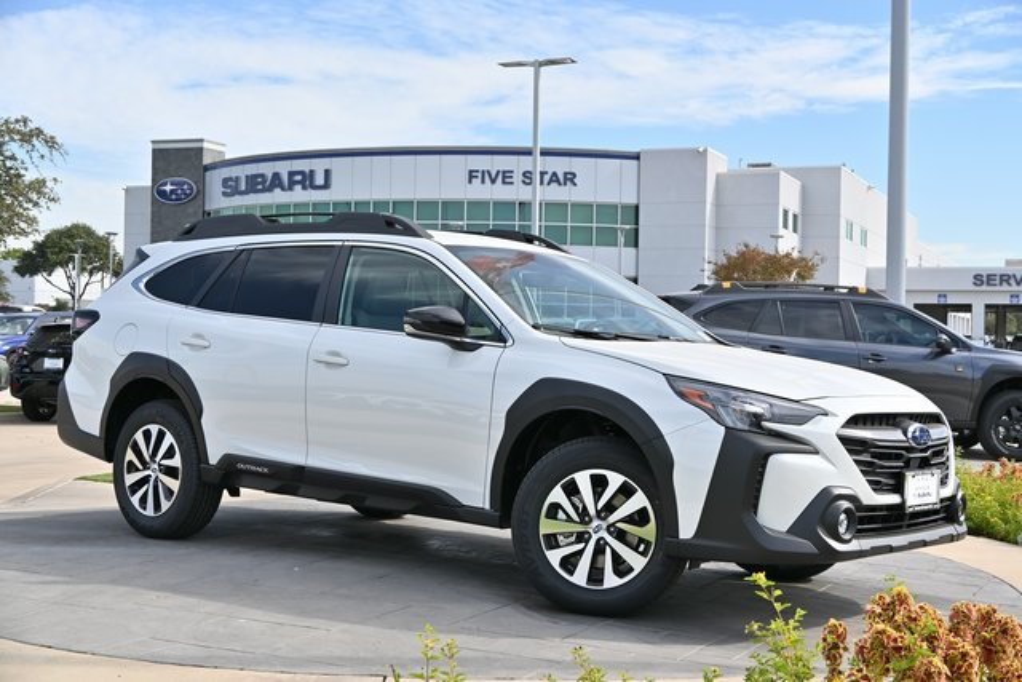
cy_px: 341
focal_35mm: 50
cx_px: 511
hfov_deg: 40.0
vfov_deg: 27.3
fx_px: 1405
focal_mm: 33
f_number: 5
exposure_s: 1/1250
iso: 250
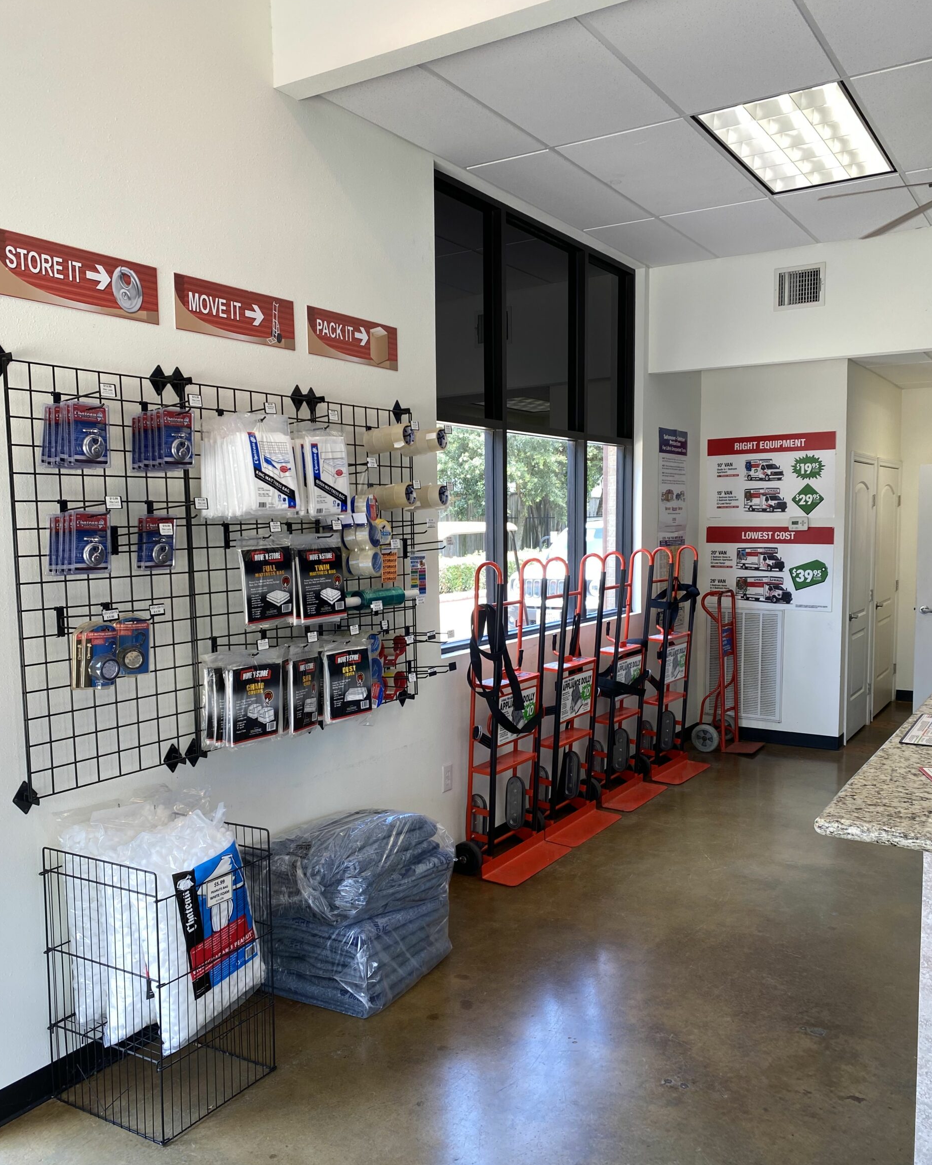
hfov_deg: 51.5
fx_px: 965
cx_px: 469
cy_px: 621
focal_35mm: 28
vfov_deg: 62.2
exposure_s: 1/120
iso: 40
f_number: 1.8
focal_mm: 4.25
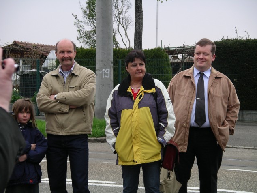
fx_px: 854
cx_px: 128
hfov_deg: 17.1
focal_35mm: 115
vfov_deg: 12.9
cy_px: 96
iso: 80
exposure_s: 1/125
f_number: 4
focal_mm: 23.8
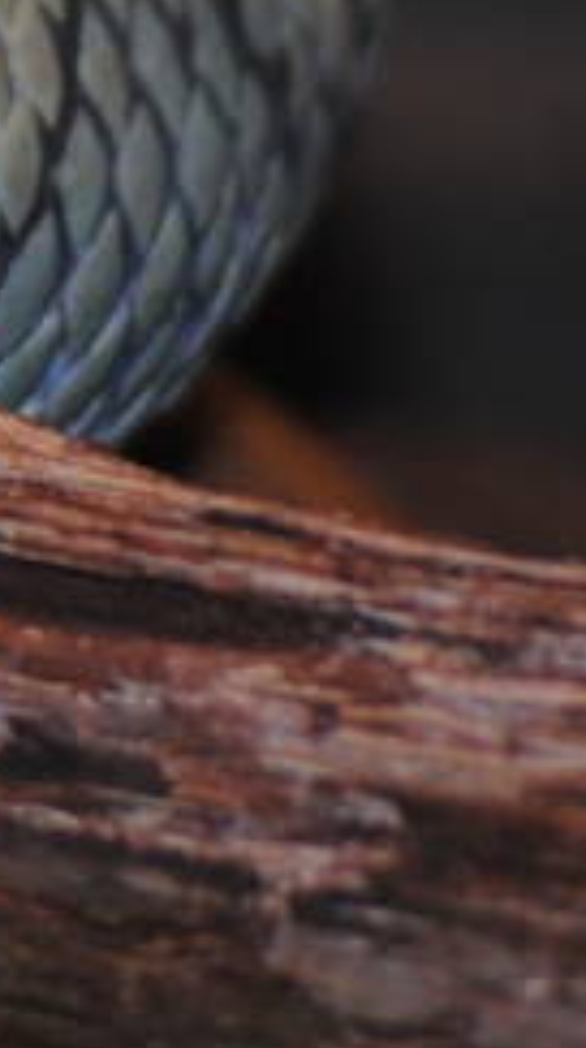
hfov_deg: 1.6
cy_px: 45
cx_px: -1439
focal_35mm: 747
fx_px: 20714
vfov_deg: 2.9
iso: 200
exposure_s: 1/60
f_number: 4.2
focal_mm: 72
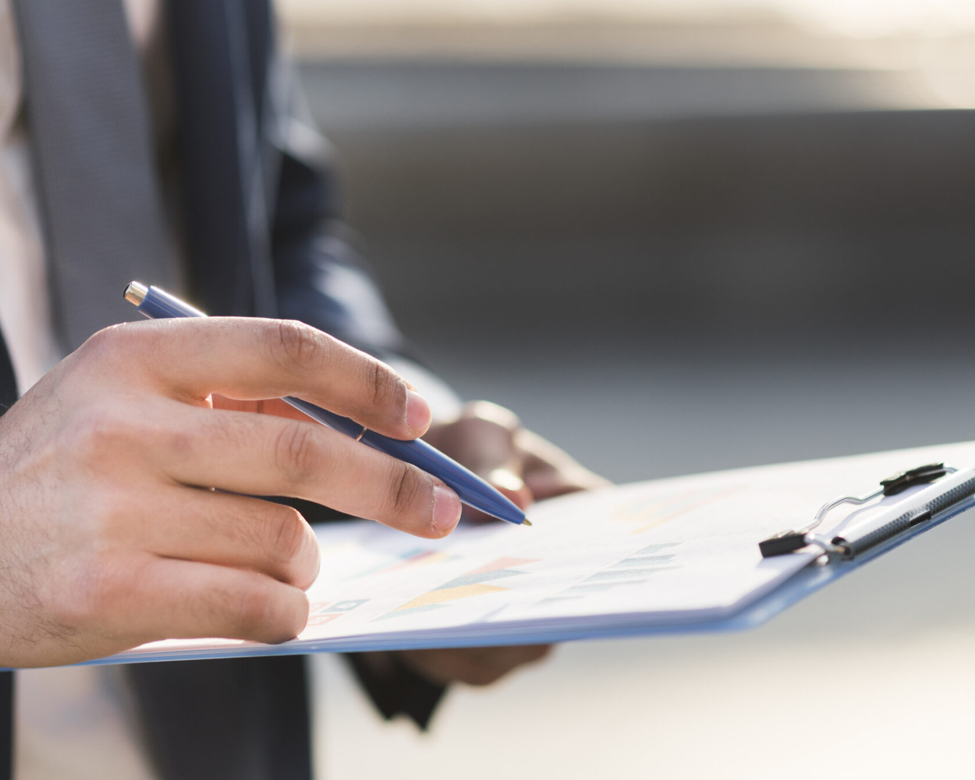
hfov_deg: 15.8
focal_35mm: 122
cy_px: 398
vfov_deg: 12.6
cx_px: 470
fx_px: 3520
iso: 160
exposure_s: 1/2500
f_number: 2.5
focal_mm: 85
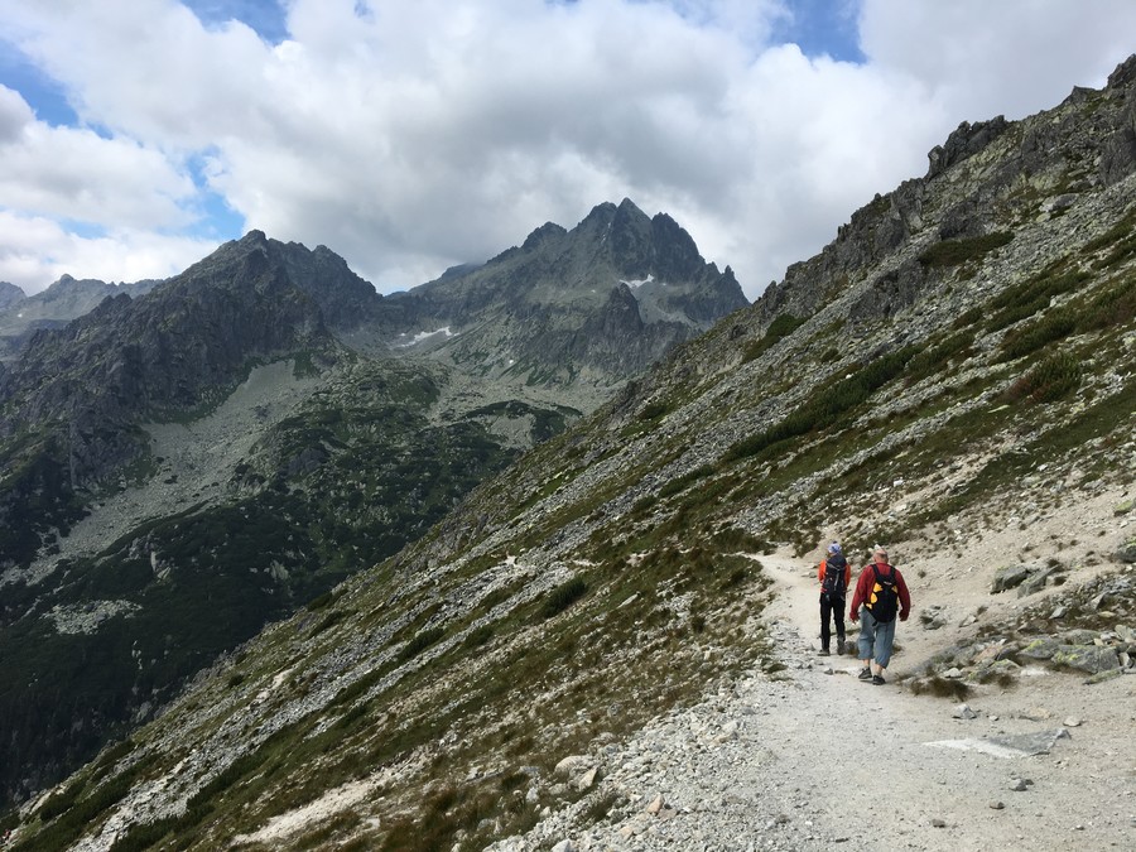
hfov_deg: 61.7
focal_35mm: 29
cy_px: 426
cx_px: 568
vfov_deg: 48.2
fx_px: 952
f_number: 2.2
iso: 25
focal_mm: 4.15
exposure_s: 1/974
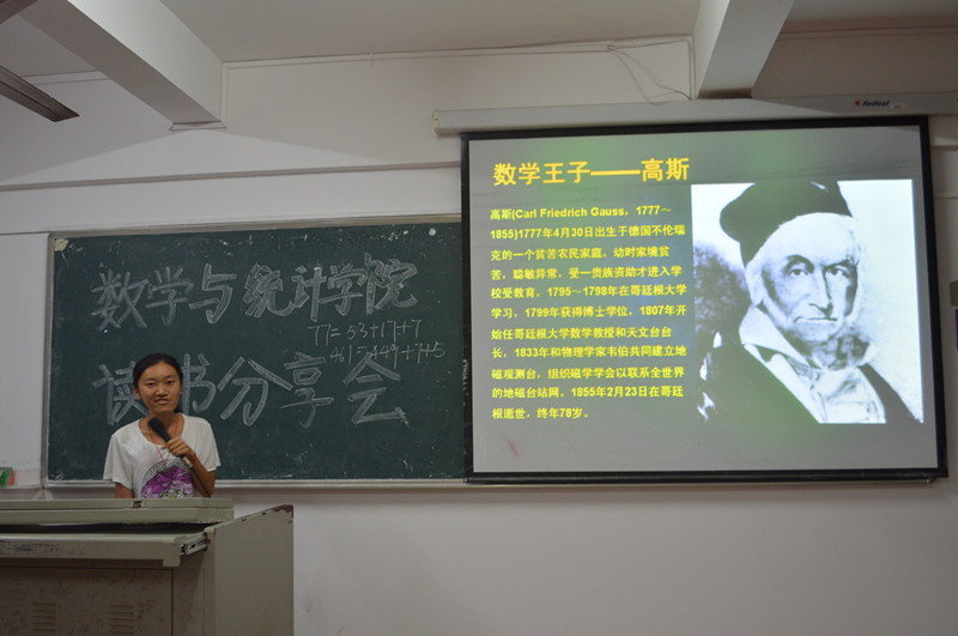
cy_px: 318
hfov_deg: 53.2
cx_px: 479
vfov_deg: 36.8
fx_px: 957
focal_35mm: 36
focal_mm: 24
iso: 400
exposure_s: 1/30
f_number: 4
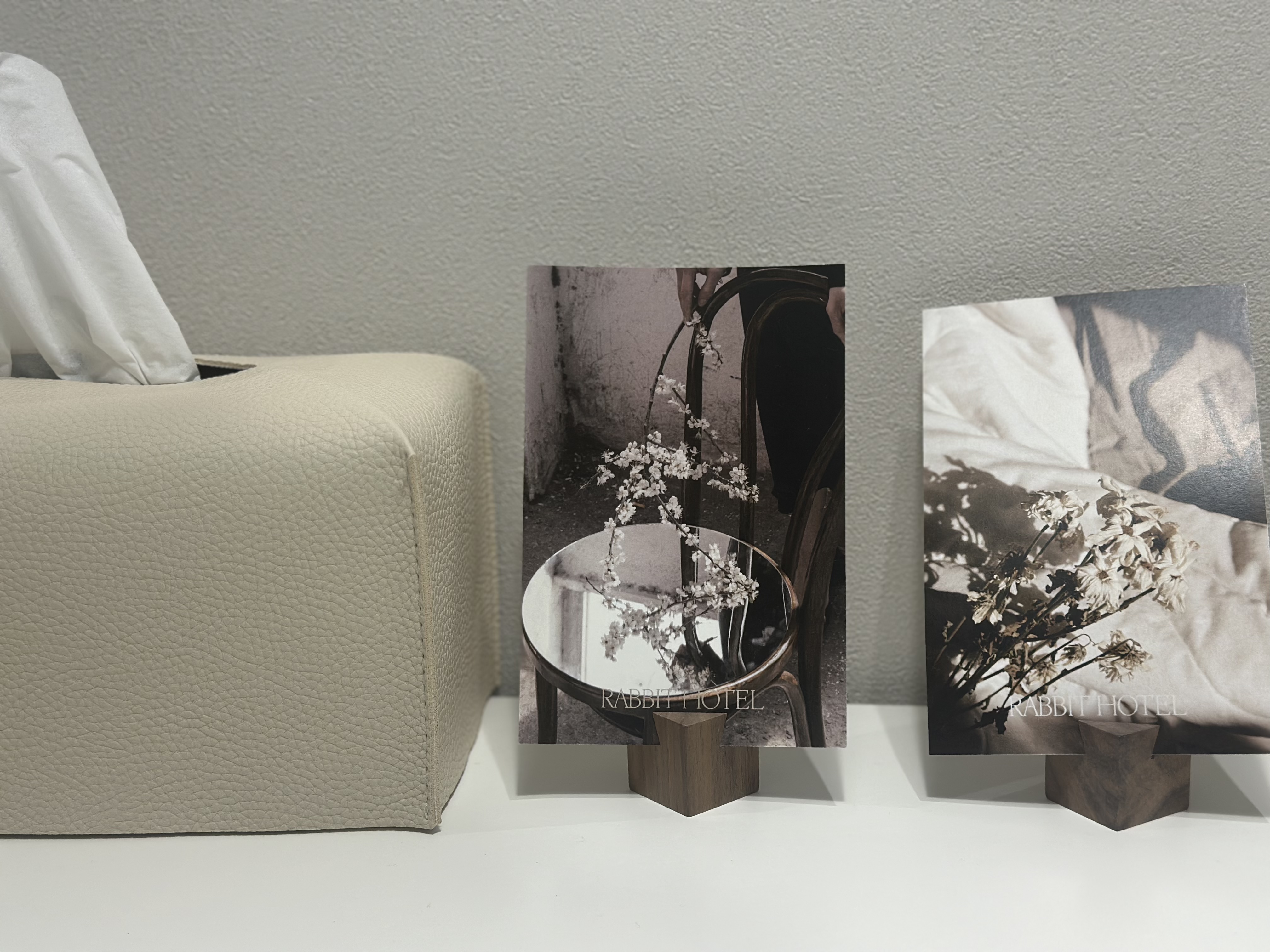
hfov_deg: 39.7
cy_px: 476
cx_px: 635
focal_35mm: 48
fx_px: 1761
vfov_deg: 30.3
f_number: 1.78
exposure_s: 1/60
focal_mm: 6.86
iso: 80
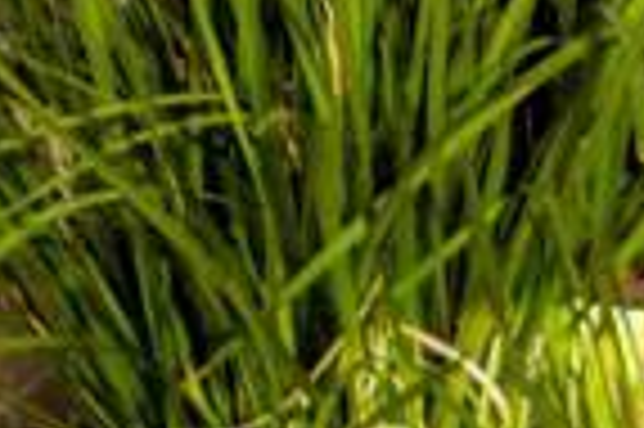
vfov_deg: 5.8
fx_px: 3842
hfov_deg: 7.6
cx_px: -1630
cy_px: -1034
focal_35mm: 215
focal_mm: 30
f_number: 5.6
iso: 200
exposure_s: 1/1.25
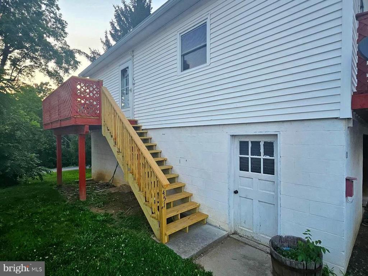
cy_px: 138
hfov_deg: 106.2
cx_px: 184
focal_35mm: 13
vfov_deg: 89.9
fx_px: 138
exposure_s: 1/60.2
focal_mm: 1.74
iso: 64
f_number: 2.2
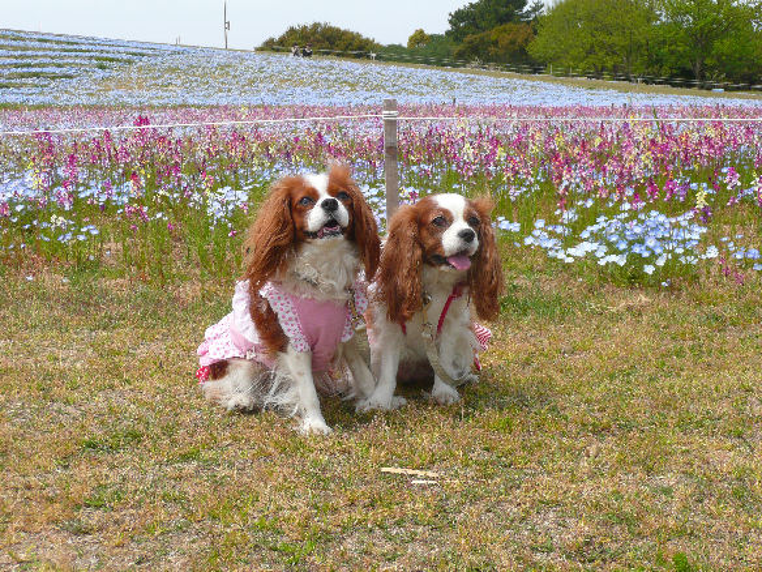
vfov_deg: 29.1
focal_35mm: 50
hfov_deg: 38.2
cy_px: 286
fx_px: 1101
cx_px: 381
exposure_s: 1/500
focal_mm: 8.2
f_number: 4.2
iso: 100
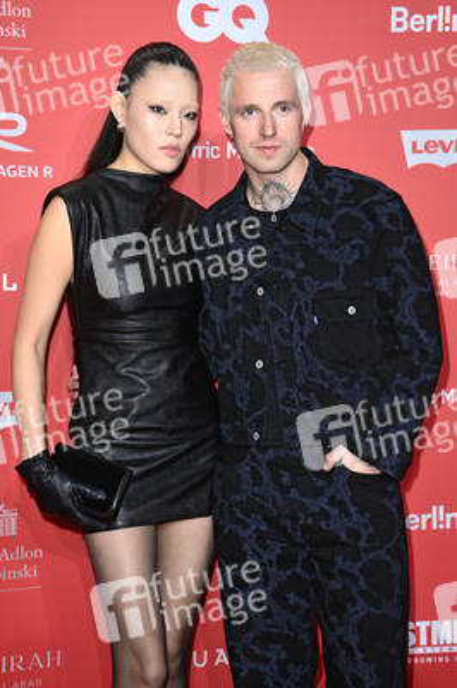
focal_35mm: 65
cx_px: 228
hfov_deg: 20.9
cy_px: 344
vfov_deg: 31.0
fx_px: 1240
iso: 1000
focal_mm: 65
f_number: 5.6
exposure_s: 1/250
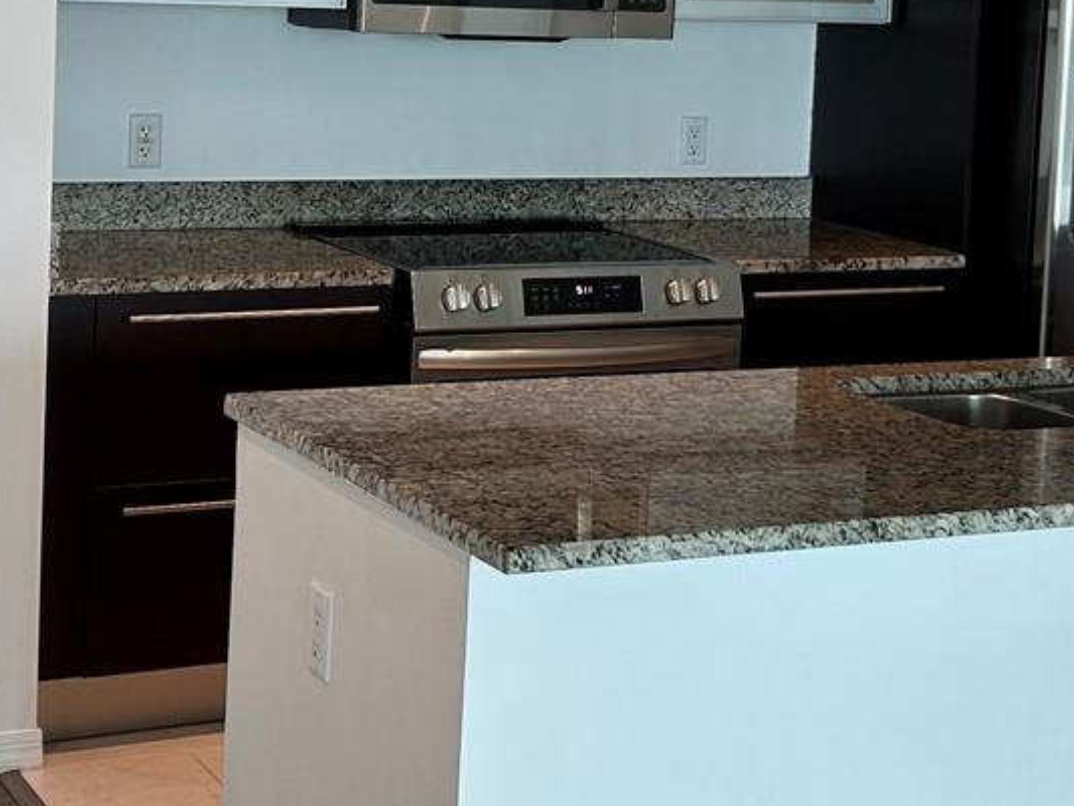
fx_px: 2421
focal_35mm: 78
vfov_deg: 18.6
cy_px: 83
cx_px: 602
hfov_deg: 25.0
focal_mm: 5.7
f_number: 1.5
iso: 50
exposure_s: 1/120
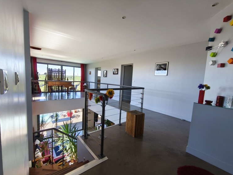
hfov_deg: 94.4
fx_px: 108
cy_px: 90
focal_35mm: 16
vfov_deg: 78.1
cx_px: 111
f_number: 2.2
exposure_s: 1/50
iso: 100
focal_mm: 1.91
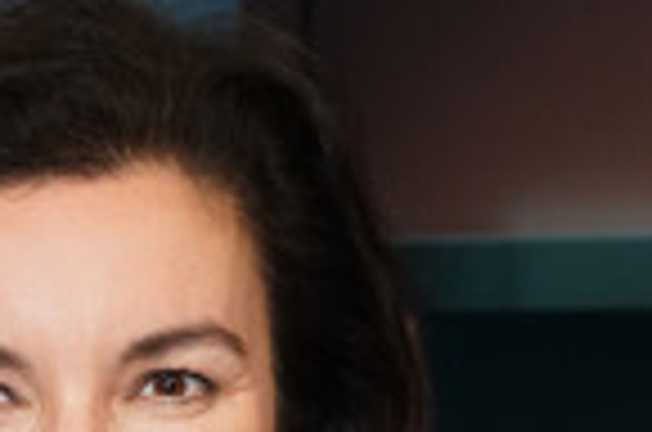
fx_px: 1970
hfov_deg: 18.6
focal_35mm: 109
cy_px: 567
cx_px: 110
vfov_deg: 12.1
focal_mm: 35
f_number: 5.6
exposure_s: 1/125
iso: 2000
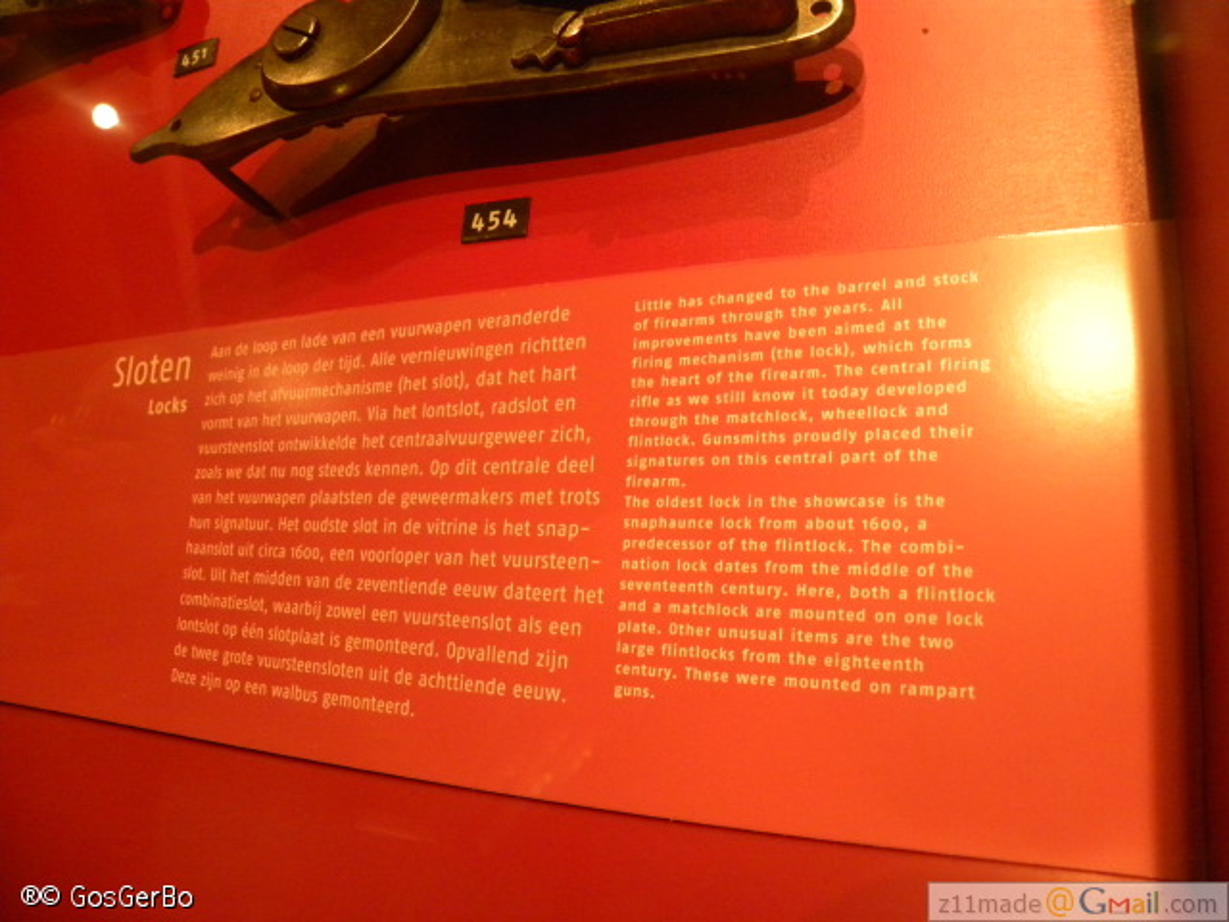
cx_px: 614
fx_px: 923
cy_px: 461
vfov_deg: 53.1
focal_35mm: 26
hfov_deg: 67.3
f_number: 2.8
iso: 400
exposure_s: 1/16.7
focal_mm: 4.6
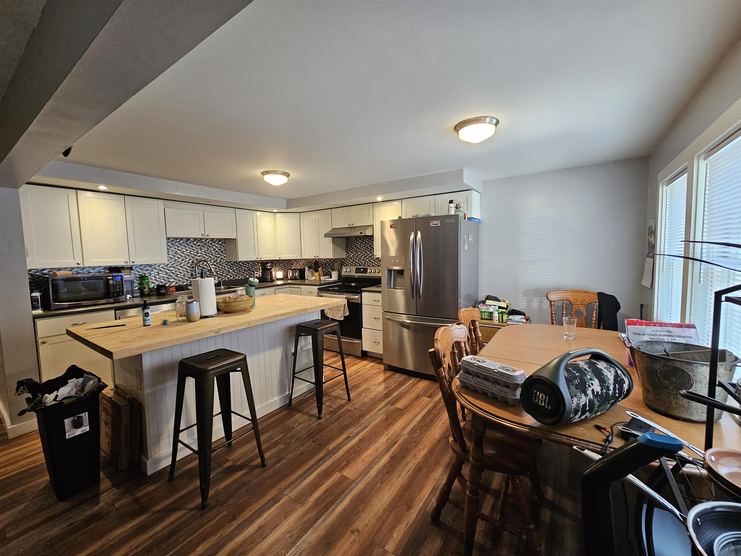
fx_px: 278
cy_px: 278
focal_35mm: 13
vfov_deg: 89.9
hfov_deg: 106.2
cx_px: 370
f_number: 2.2
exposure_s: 1/60
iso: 200
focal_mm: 2.2
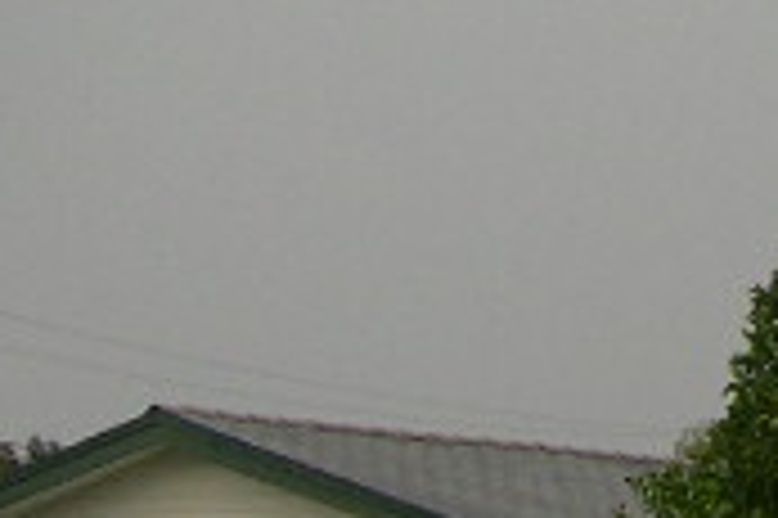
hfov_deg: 8.1
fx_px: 5052
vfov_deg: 5.6
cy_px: -883
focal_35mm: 234
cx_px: 1835
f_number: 7.6
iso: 100
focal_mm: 8
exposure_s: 1/86.2
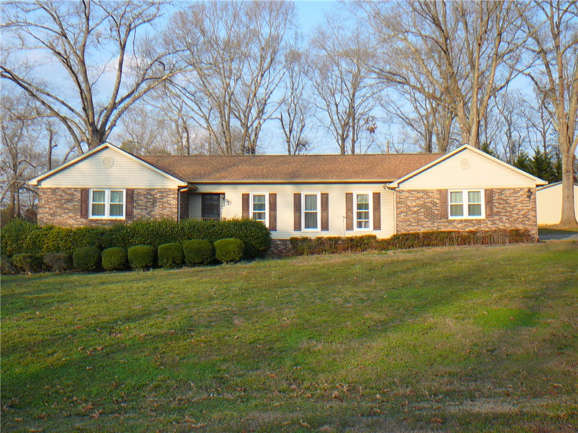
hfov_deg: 52.6
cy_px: 216
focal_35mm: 35
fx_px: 584
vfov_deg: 40.7
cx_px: 289
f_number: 2.8
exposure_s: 1/400
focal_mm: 5.2
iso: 80
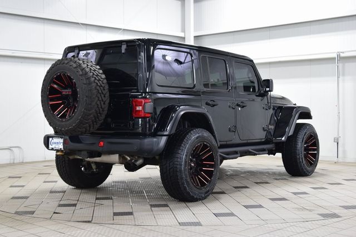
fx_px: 534
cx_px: 178
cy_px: 118
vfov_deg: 25.1
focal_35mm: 54
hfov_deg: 36.9
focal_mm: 36
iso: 720
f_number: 6.3
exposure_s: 1/15
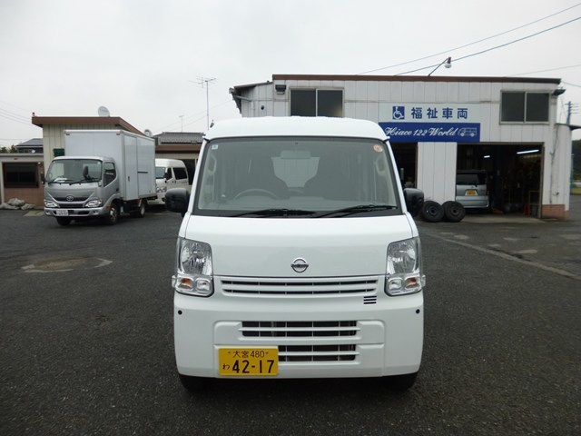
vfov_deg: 56.8
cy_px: 218
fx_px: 403
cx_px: 290
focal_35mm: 24
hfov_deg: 71.6
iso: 100
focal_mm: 4.3
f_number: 2.8
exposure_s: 1/320
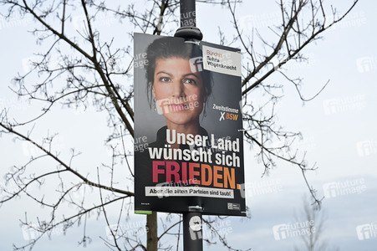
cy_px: 126
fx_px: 732
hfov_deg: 28.9
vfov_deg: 19.4
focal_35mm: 70
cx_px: 188
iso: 100
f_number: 4.5
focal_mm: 70
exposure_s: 1/250
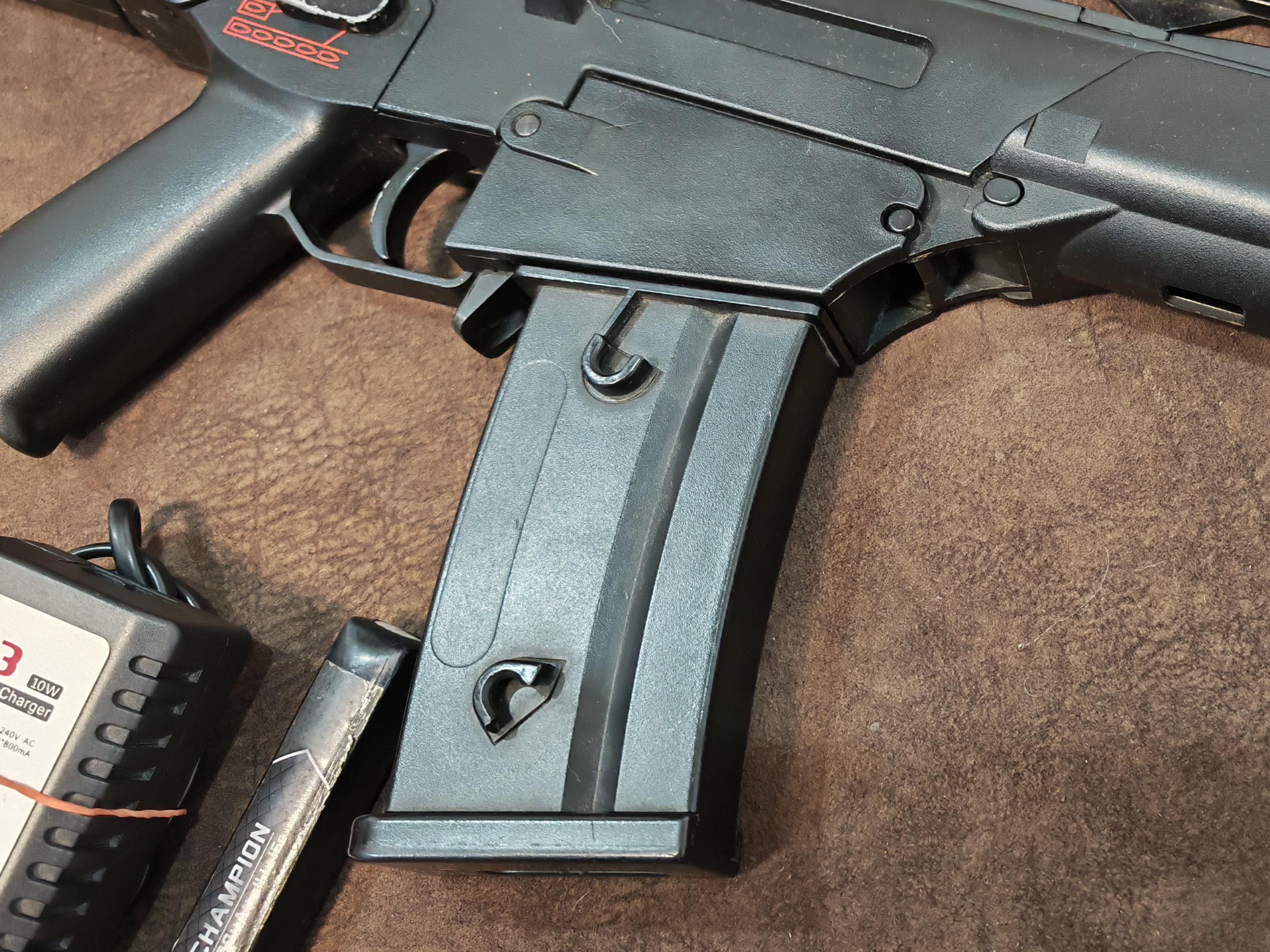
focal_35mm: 38
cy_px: 332
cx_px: 994
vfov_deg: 37.4
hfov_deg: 46.7
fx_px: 1394
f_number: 2
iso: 640
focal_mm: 6.83
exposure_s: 1/50
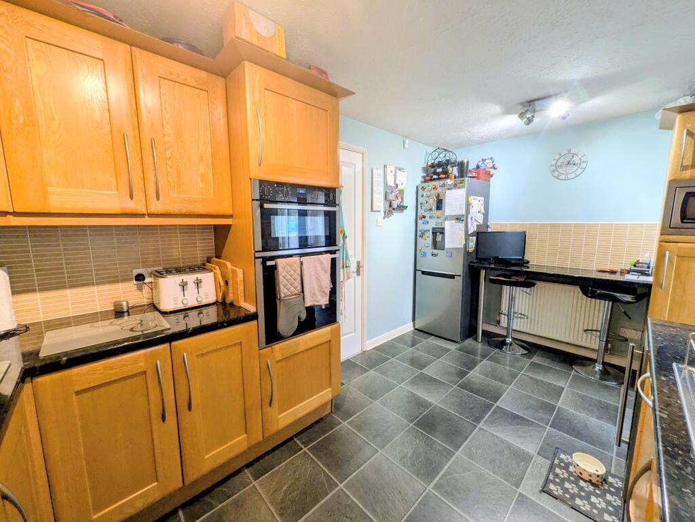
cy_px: 261
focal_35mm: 14
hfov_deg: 102.0
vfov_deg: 85.7
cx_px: 348
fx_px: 281
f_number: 2.2
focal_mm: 1.83
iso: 268
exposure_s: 1/50
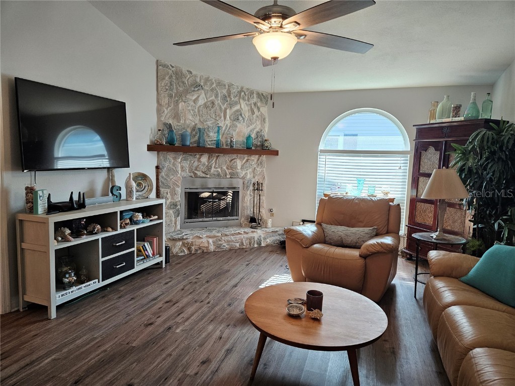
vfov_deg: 58.9
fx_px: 342
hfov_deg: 73.9
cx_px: 258
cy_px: 193
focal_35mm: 23
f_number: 1.8
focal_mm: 5.4
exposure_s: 1/120
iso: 160
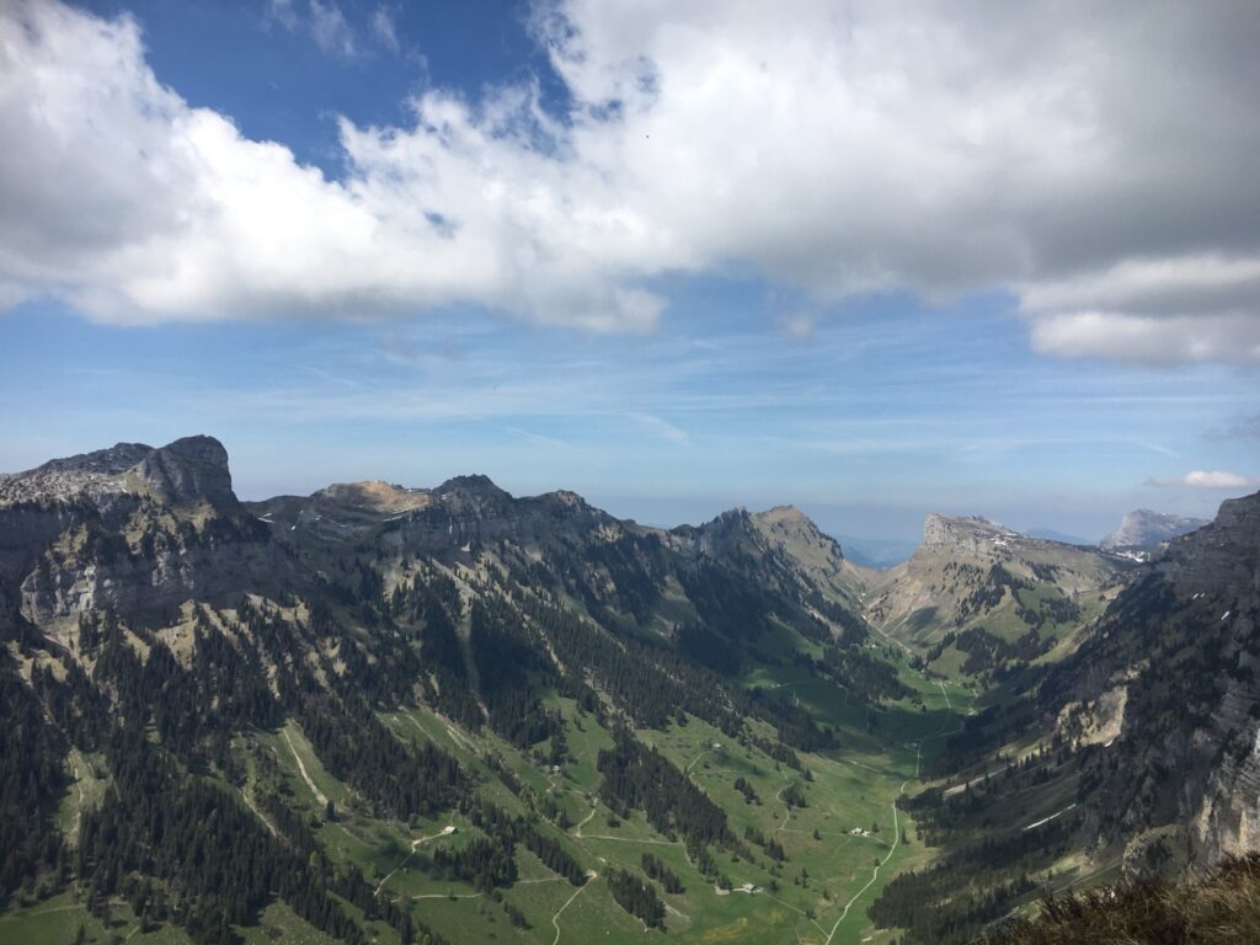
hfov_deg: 61.7
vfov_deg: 48.2
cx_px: 630
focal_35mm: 29
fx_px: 1056
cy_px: 472
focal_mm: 4.15
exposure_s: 1/2481
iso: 25
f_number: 2.2
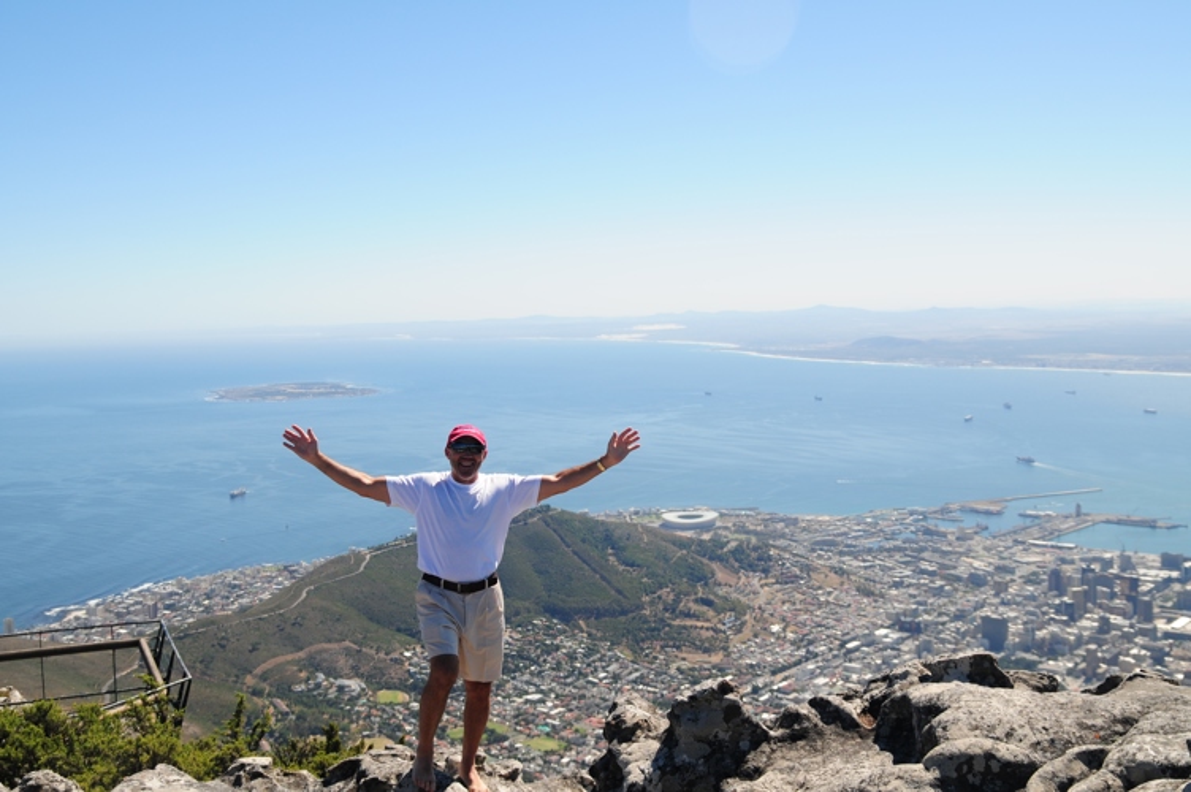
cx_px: 596
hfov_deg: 49.6
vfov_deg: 34.1
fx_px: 1289
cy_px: 396
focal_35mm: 39
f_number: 4.5
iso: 200
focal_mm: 26
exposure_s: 1/1600
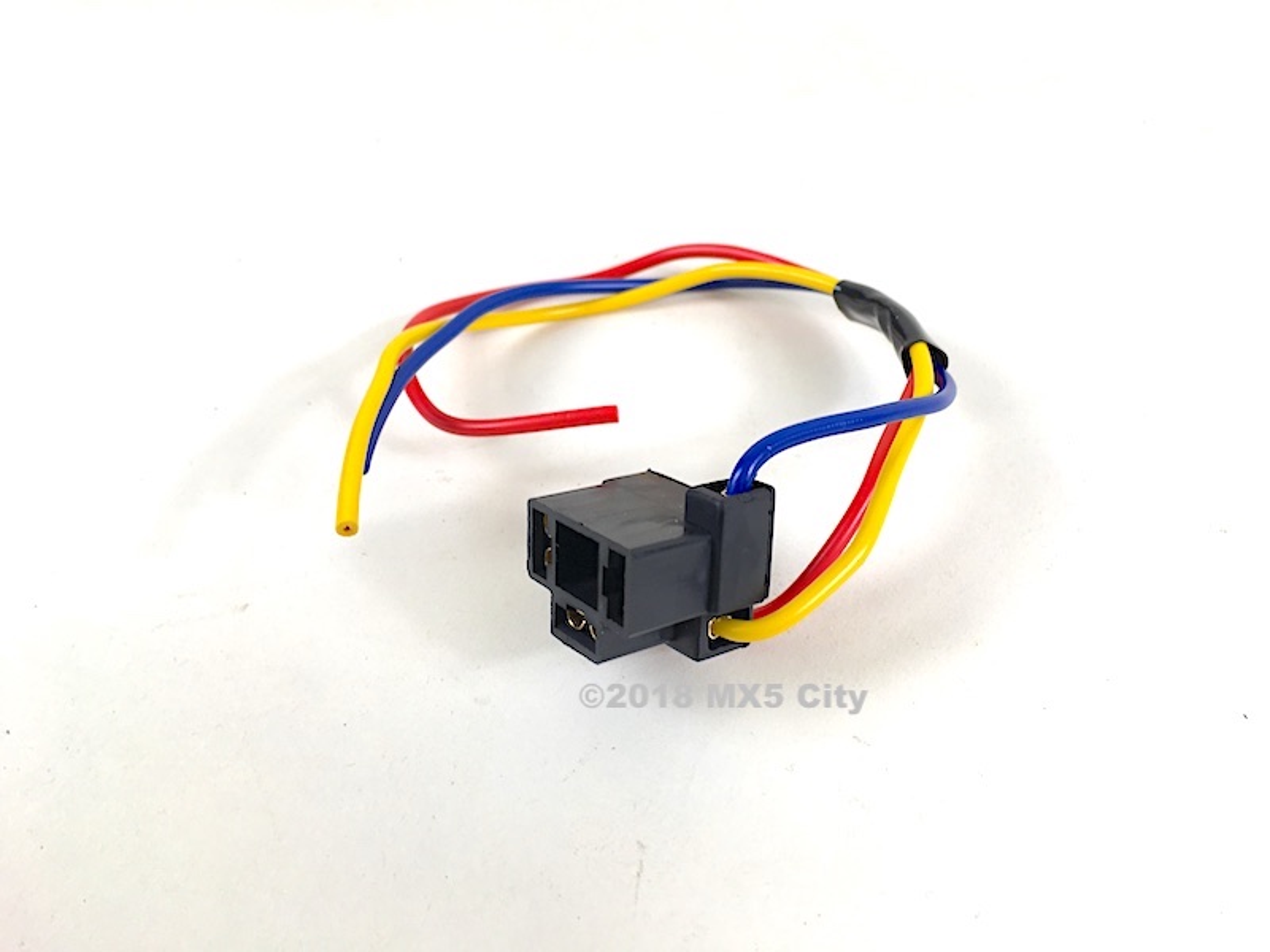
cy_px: 476
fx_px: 1064
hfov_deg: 61.7
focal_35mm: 29
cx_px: 635
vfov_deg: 48.2
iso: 25
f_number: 2.2
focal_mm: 4.15
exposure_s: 1/50
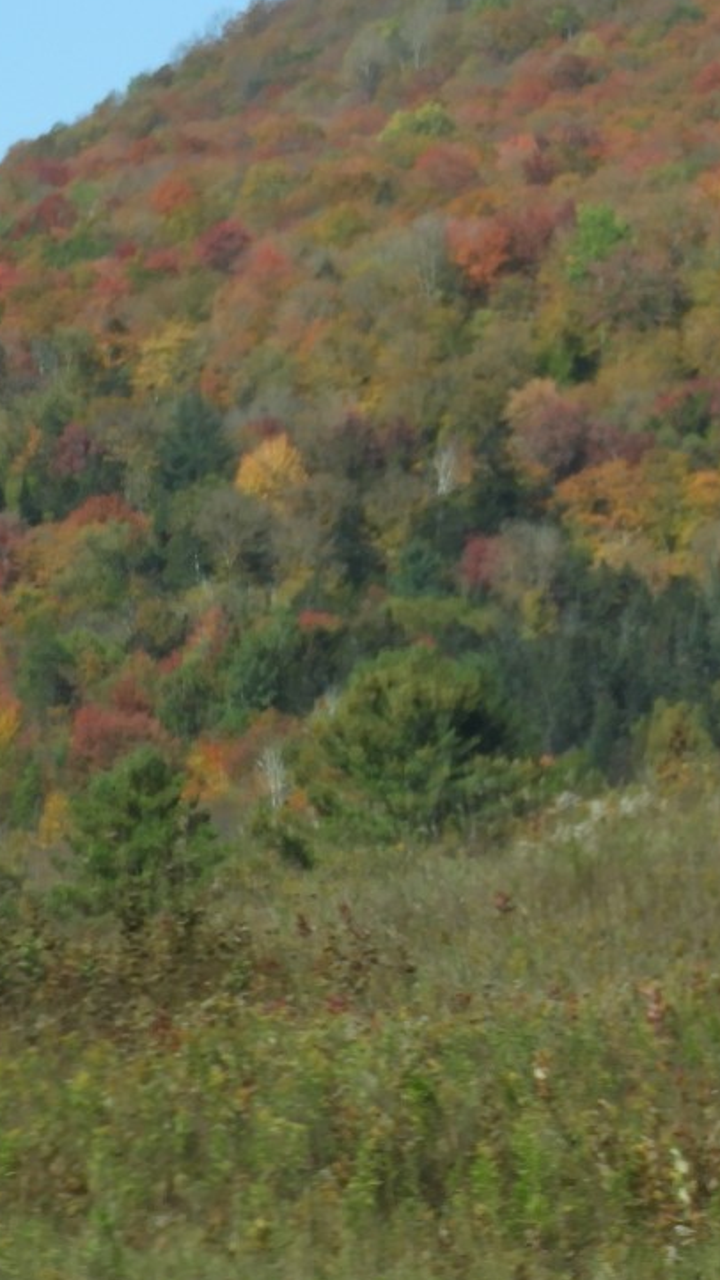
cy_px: 333
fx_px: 11067
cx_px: 881
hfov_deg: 3.7
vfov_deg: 6.6
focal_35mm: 326
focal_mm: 26.9
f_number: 5.2
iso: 100
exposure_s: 1/400
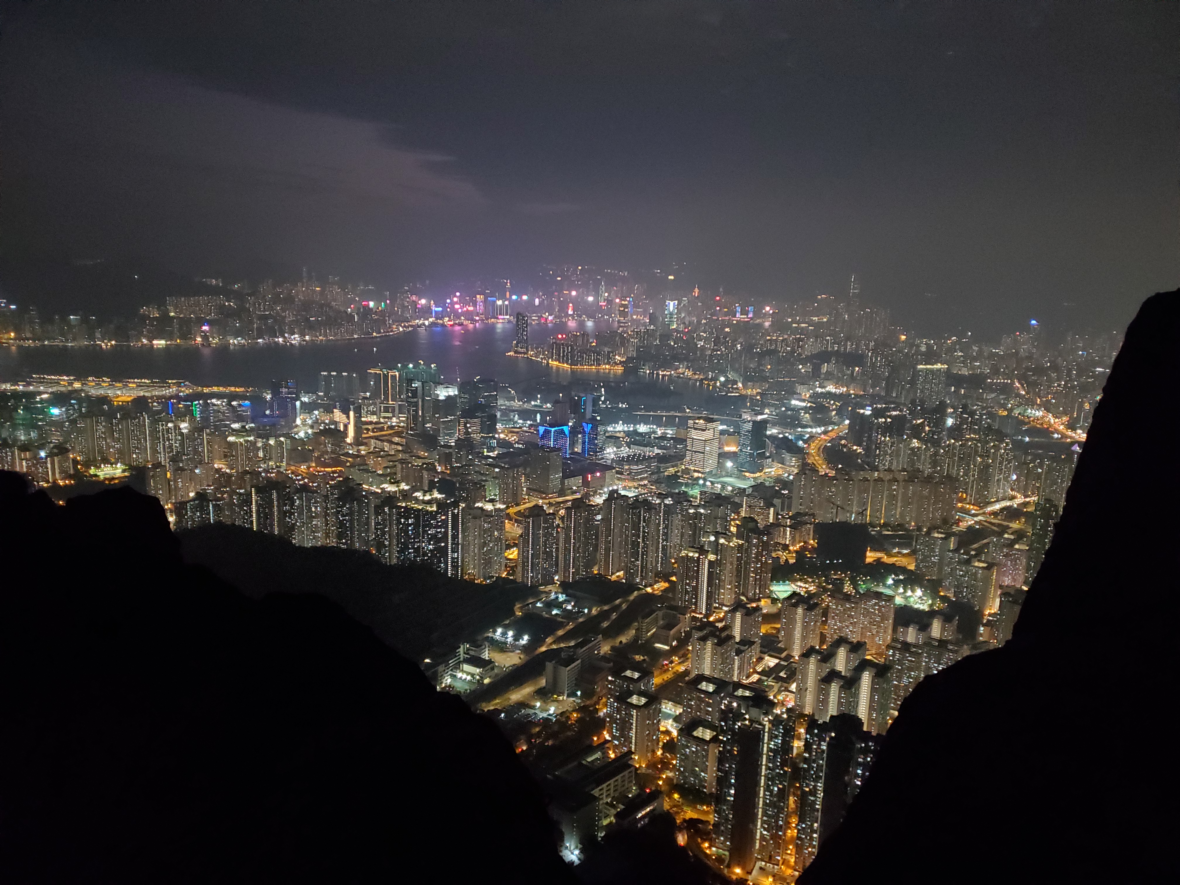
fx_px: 886
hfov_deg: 67.3
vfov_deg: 53.1
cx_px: 590
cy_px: 442
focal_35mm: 26
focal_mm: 4.3
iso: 640
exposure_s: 1/14
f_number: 1.5
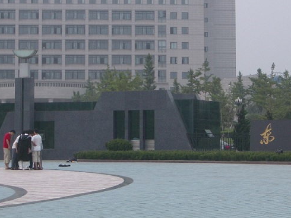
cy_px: 89
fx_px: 975
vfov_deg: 12.8
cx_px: 165
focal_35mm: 116
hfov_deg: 17.0
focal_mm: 12.2
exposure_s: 1/160
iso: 50
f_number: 6.2
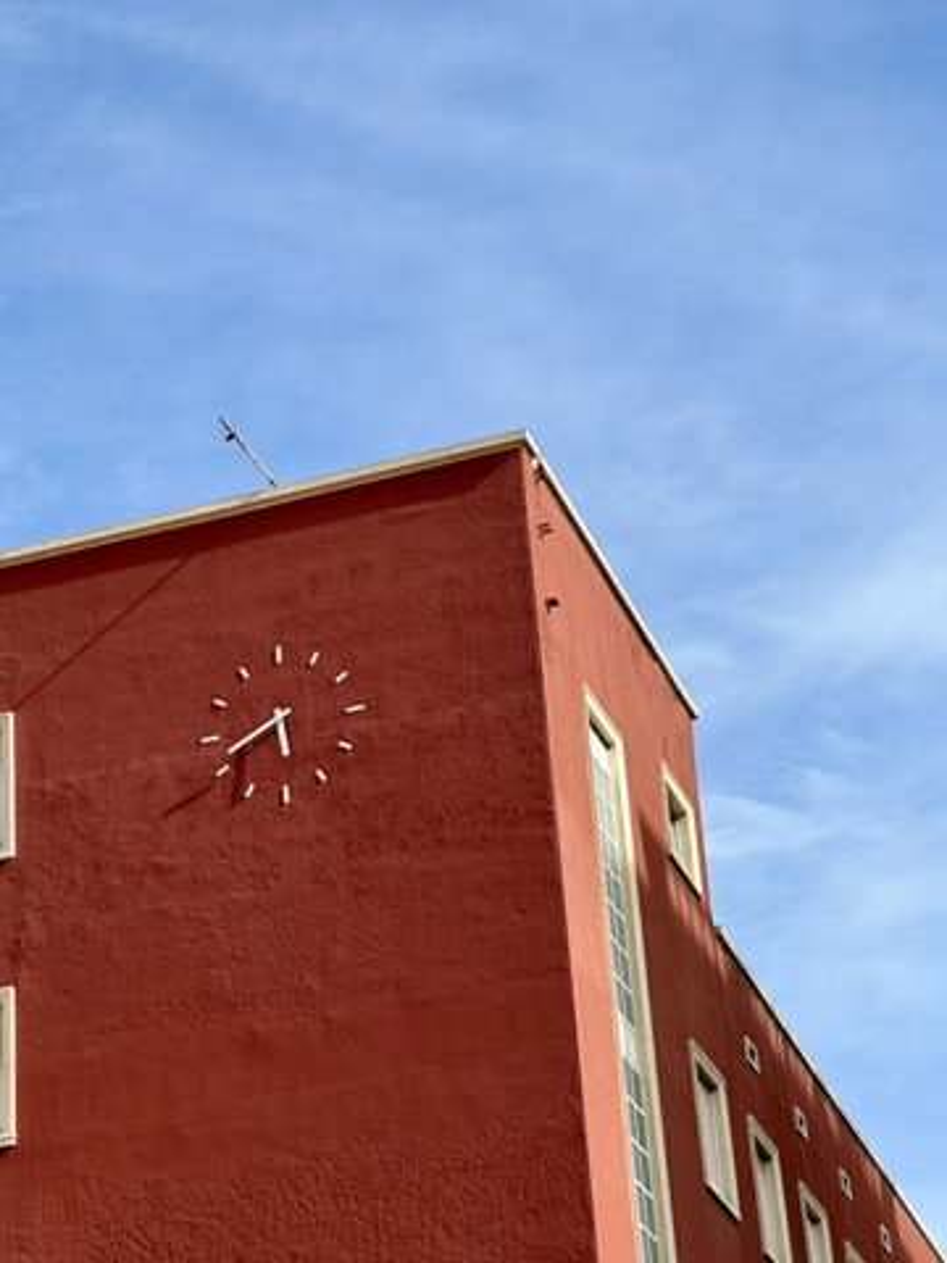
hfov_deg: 19.1
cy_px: 632
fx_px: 2809
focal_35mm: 77
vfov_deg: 25.3
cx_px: 474
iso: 32
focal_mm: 9
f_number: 2.8
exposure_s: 1/673
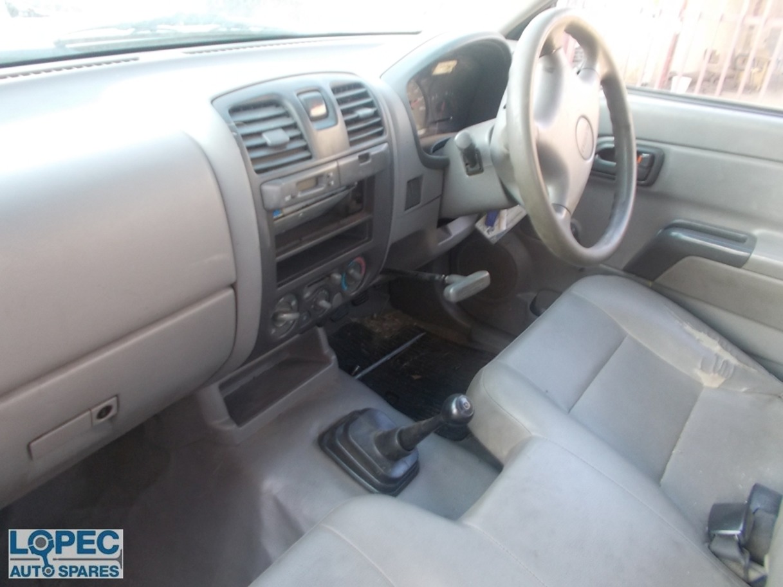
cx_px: 392
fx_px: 588
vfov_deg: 53.1
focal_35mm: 26
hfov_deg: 67.3
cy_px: 294
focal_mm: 4.6
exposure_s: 1/25
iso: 200
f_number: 3.2
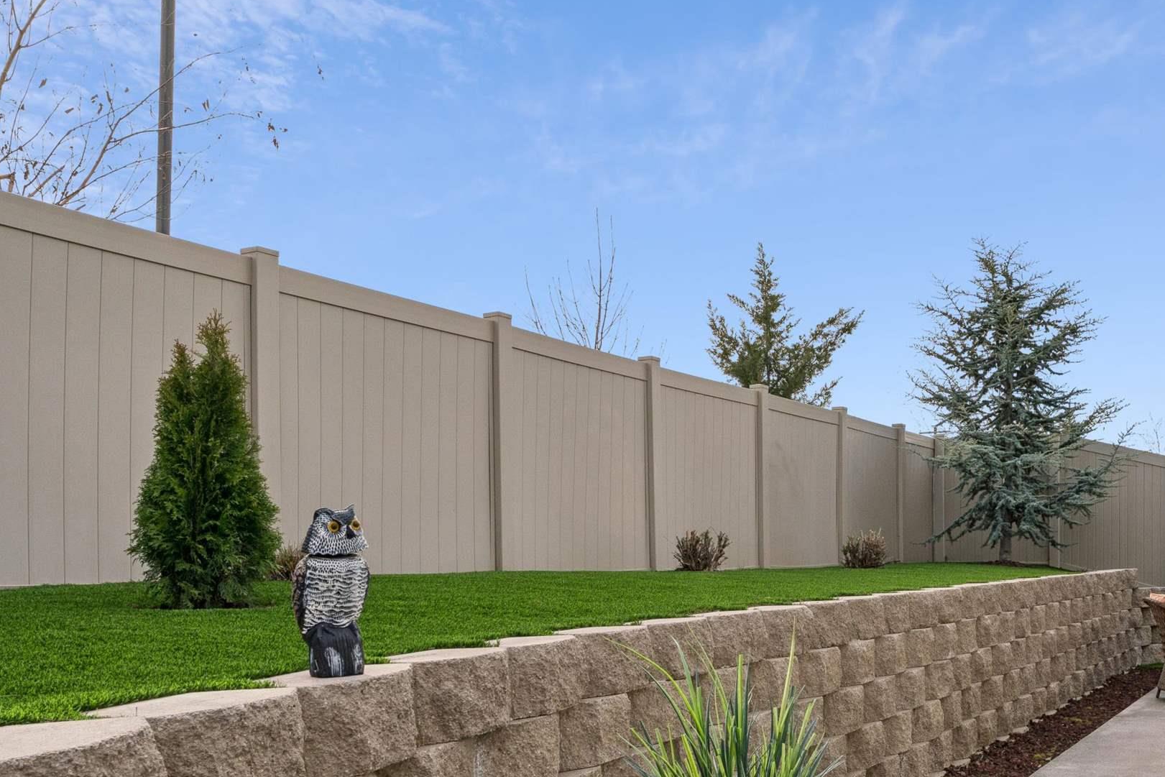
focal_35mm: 36
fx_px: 1177
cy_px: 537
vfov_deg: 36.0
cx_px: 793
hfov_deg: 51.5
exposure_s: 1/320
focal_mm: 19.2
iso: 400
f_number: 13
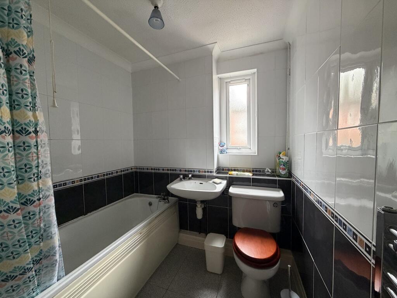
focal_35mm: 14
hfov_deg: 102.1
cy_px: 149
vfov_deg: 85.7
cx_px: 198
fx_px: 161
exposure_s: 1/60
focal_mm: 2.22
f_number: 2.2
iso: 500
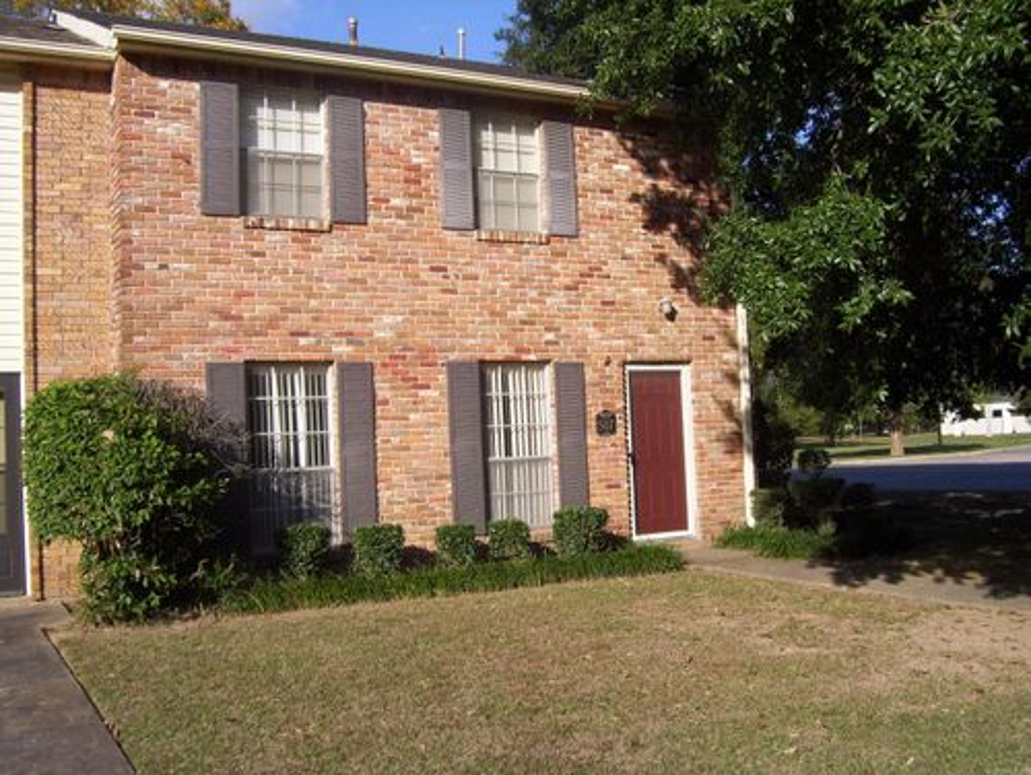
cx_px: 516
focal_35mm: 36
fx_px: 1073
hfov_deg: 51.3
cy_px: 388
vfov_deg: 39.7
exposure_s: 1/500
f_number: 4.8
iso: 80
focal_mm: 6
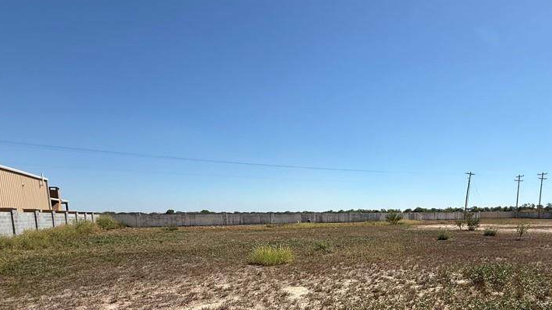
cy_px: 257
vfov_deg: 48.0
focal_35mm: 22
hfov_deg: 79.5
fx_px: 322
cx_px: 351
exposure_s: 1/3125
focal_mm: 2.22
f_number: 2.2
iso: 50
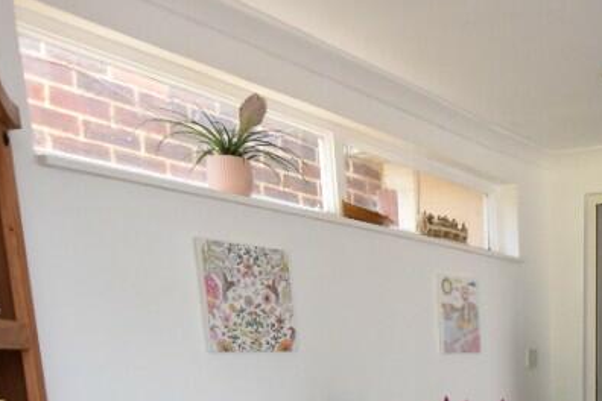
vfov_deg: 26.1
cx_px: 646
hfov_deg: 37.5
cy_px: 507
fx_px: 747
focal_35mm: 45
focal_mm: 11.5
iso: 3200
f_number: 7.1
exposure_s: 1/200
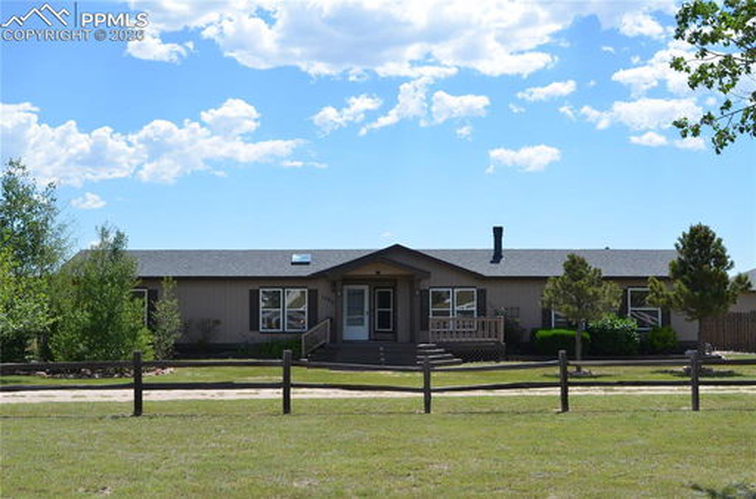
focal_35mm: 46
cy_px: 250
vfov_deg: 28.8
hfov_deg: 42.4
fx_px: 973
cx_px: 378
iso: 100
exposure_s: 1/320
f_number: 9
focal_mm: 31
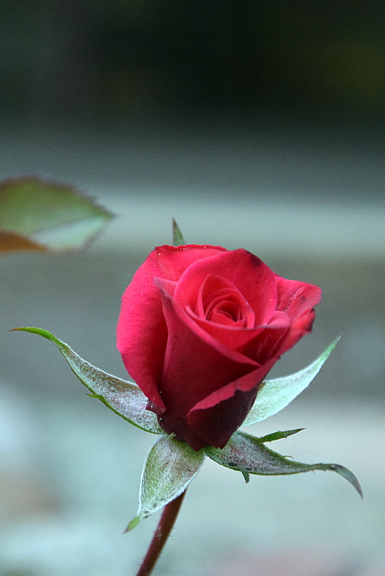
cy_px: 288
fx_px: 2524
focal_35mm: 158
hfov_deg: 8.7
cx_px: 192
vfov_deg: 13.0
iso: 1800
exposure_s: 1/125
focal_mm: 105
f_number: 5.6
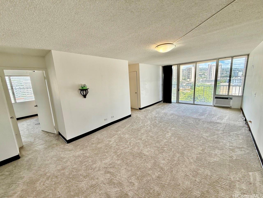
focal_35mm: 14
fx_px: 106
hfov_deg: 102.1
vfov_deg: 85.7
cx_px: 132
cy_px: 99
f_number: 2.2
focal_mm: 2.22
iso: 64
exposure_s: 1/129
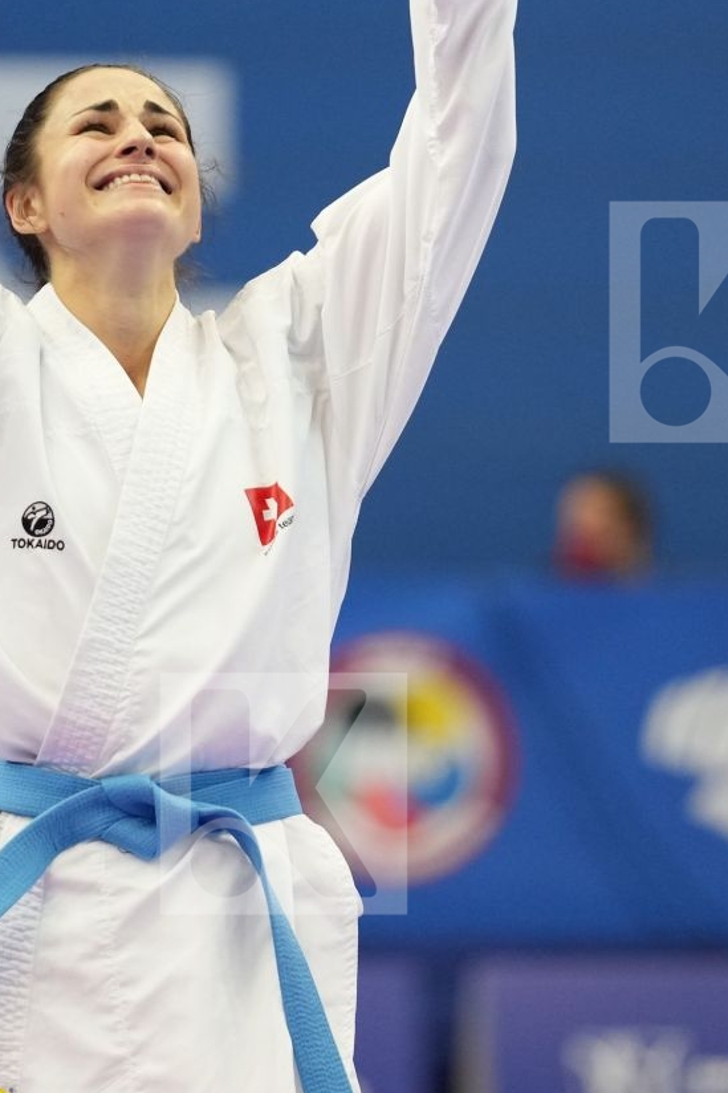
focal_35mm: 437
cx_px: 284
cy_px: 322
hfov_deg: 3.1
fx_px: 13260
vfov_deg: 4.7
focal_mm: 200
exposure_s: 1/1000
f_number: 2.8
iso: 2500
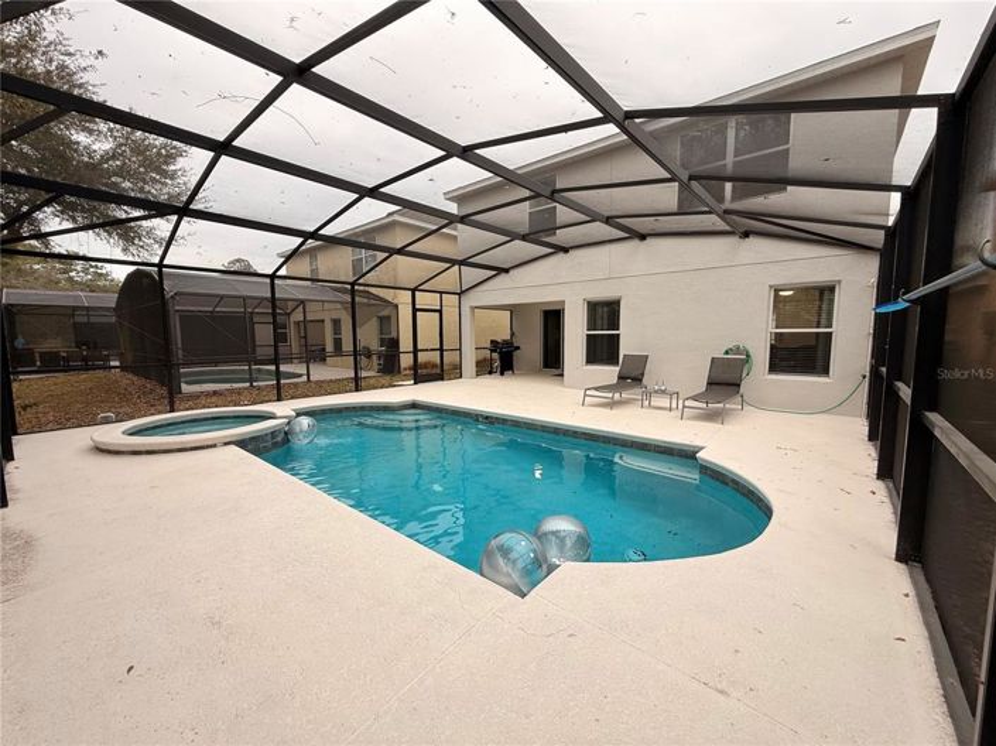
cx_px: 498
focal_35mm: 14
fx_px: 403
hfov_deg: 102.1
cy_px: 373
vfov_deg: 85.6
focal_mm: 2.22
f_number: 2.2
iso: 80
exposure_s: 1/99
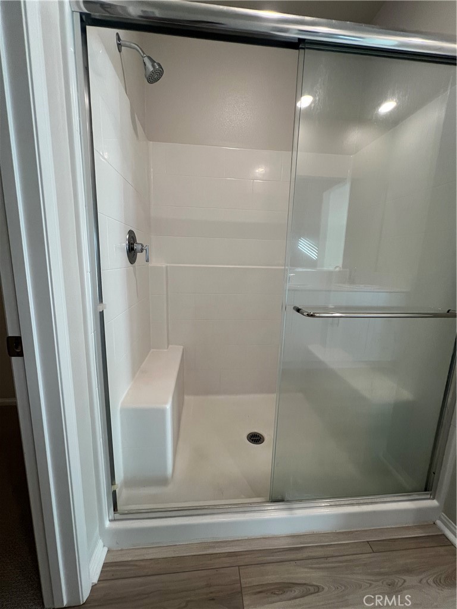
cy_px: 304
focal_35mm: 13
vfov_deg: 106.2
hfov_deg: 89.9
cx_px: 228
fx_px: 229
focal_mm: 1.57
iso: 160
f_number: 1.8
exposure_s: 1/120
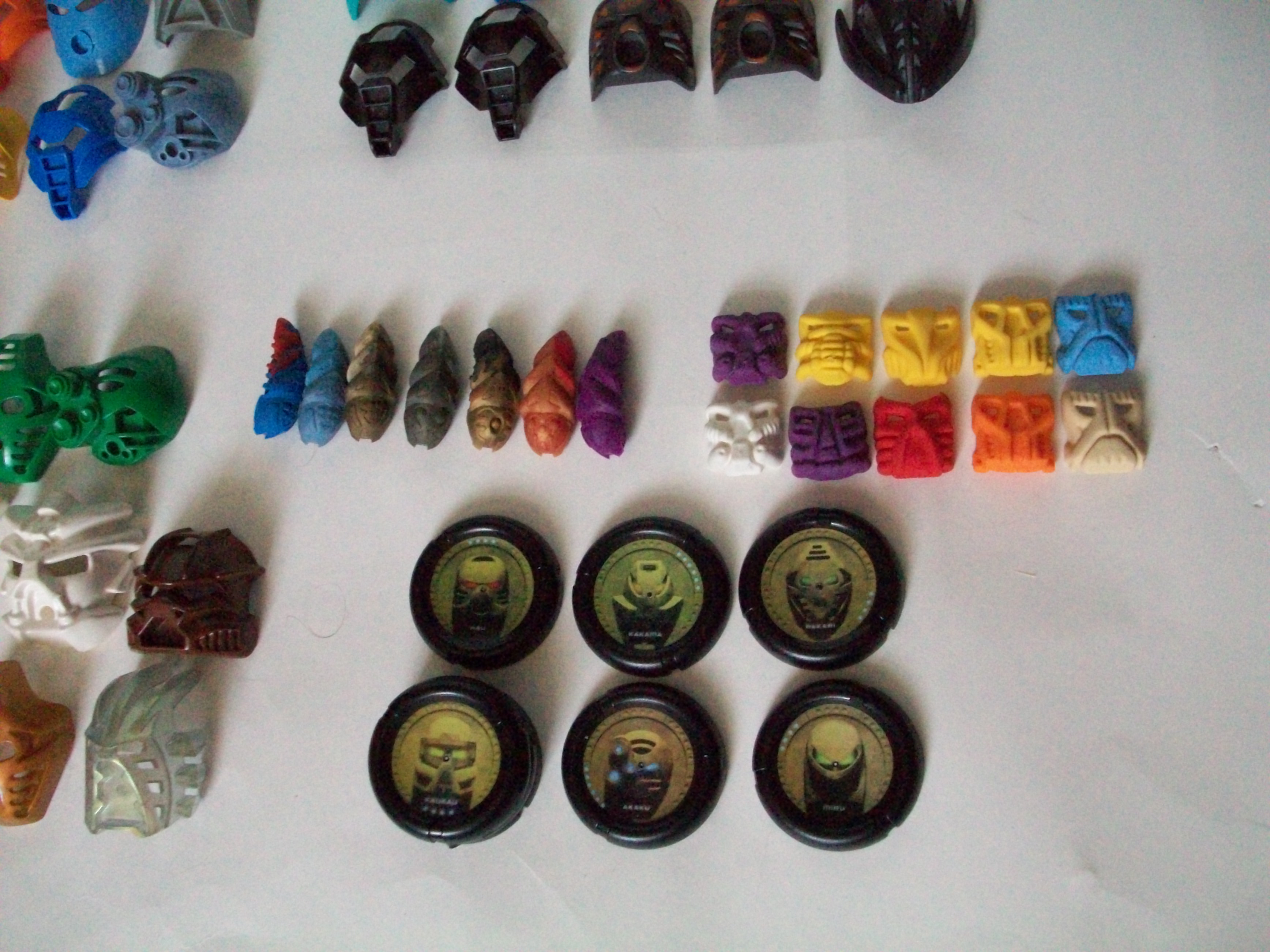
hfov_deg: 54.0
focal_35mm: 34
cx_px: 635
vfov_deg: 41.8
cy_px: 476
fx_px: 1247
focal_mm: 5.7
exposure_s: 1/125
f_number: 2.8
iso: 568
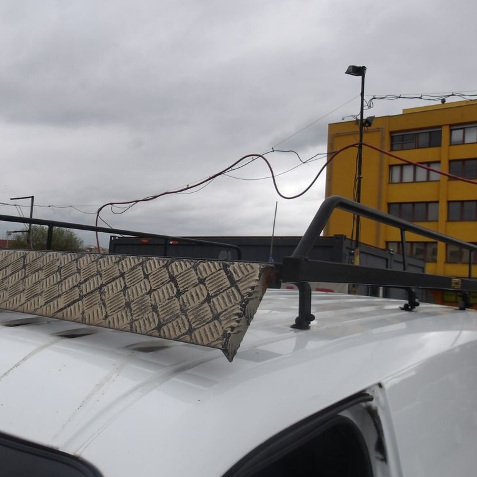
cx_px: 177
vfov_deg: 51.1
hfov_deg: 50.5
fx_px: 499
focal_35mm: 32
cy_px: 239
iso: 100
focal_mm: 4.9
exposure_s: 1/975
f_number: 3
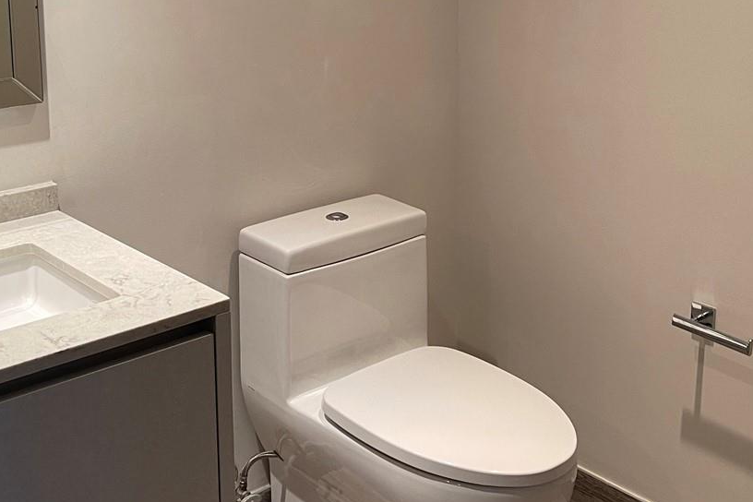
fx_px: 1108
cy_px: 64
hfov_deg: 37.5
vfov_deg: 24.9
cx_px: 380
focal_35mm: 53
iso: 80
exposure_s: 1/60
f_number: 1.6
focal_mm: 5.1
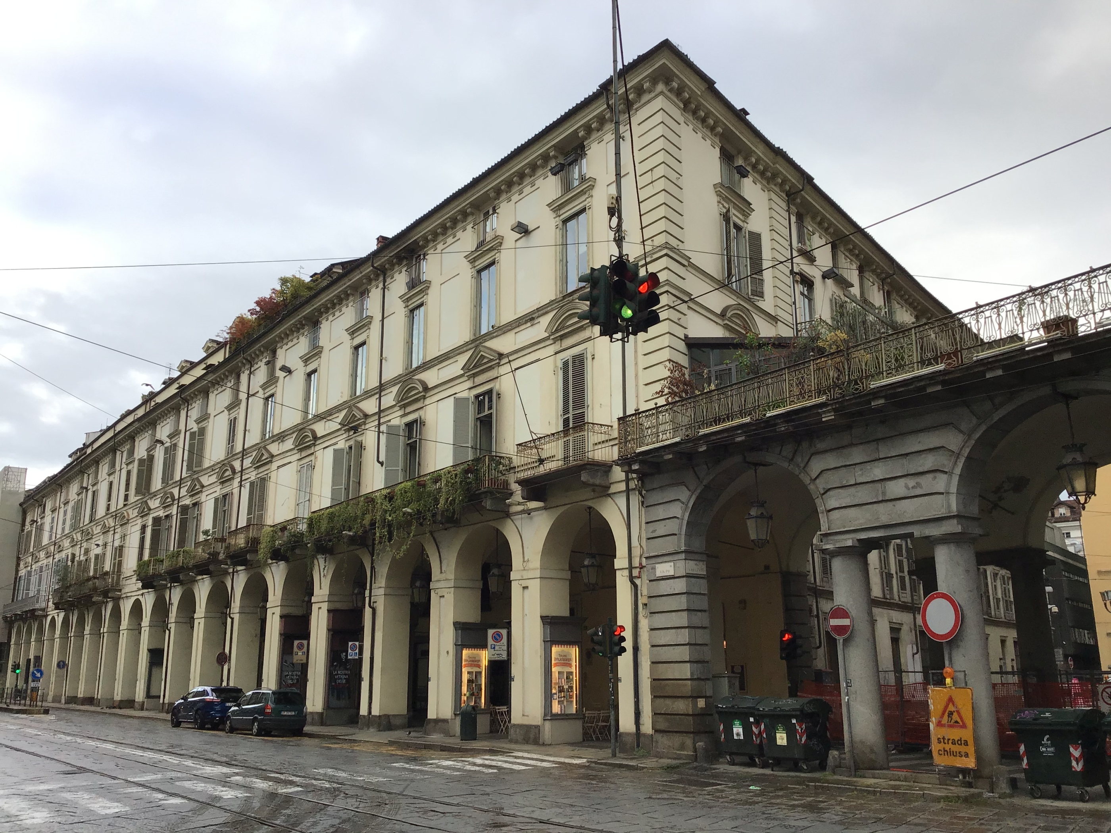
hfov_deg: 58.4
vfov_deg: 45.4
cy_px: 416
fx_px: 995
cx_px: 556
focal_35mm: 31
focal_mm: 3.3
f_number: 2.4
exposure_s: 1/108
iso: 25
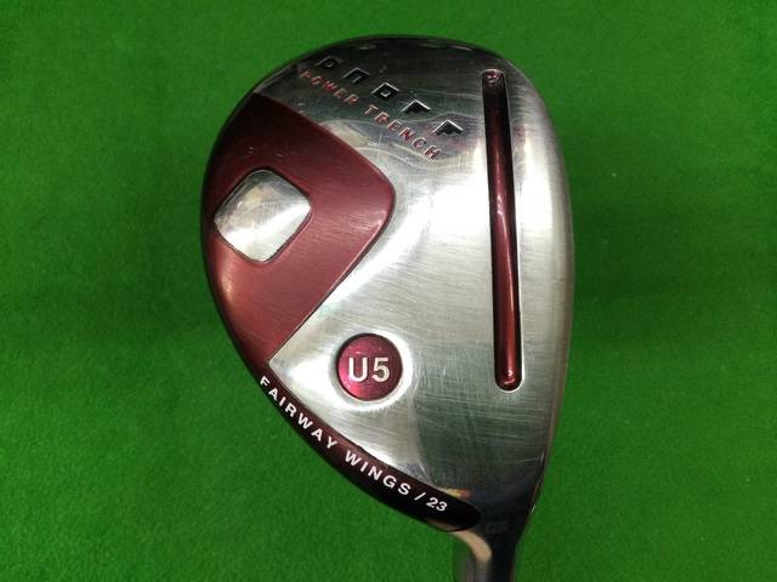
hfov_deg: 58.4
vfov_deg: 45.4
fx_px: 696
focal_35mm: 31
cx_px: 388
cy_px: 291
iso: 64
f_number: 2.4
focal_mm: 3.3
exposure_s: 1/30
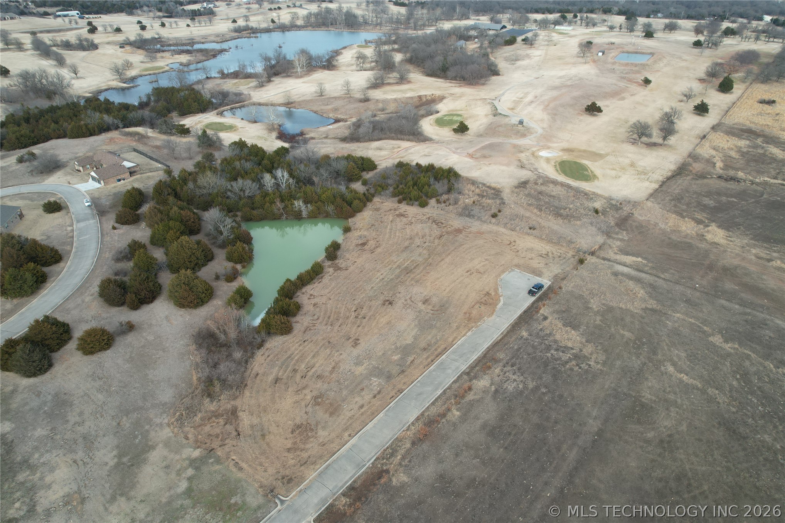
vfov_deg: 57.2
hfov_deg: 78.6
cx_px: 392
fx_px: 480
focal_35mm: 22
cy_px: 262
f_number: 2.8
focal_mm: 8.38
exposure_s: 1/320
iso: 100
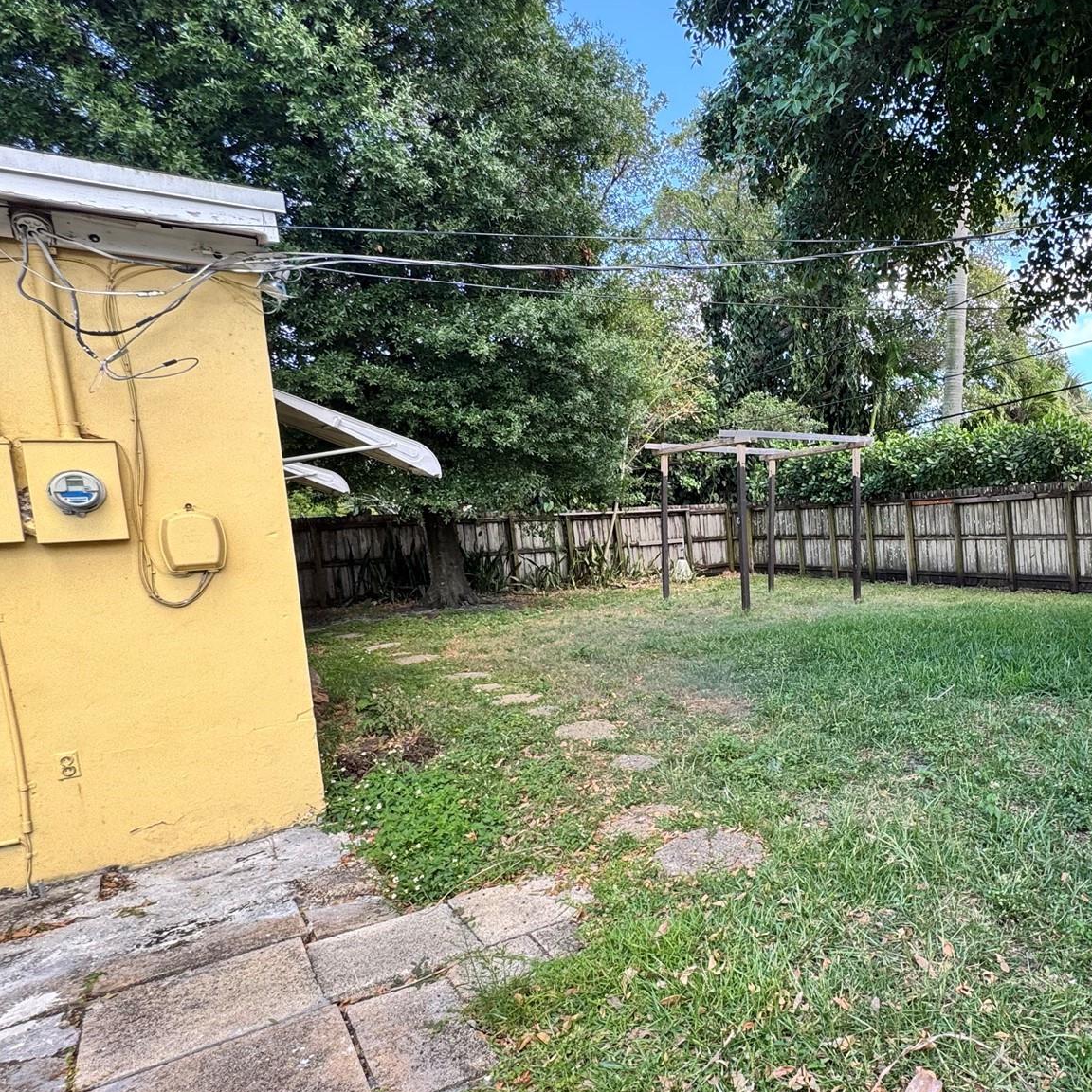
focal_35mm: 22
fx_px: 785
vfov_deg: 69.5
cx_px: 833
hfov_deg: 64.9
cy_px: 589
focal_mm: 2.22
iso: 40
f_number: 2.2
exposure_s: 1/128
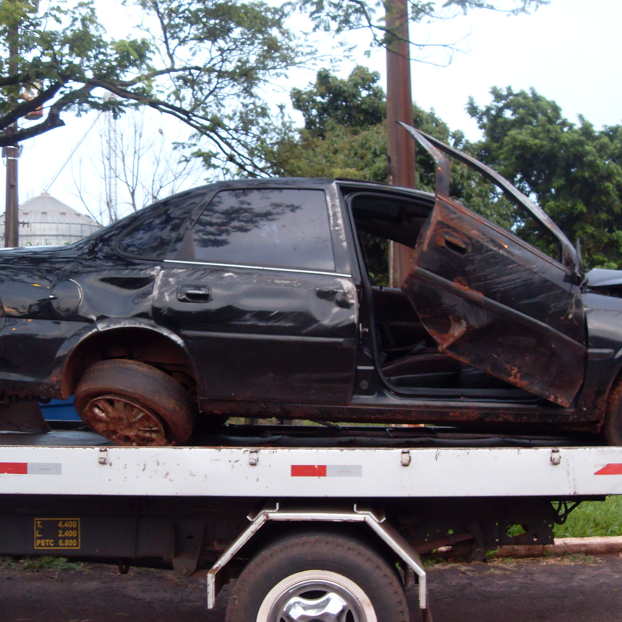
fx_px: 894
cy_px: 313
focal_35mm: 44
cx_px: 385
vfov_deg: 38.3
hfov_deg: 38.1
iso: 200
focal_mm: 6.3
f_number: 2.8
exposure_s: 1/10
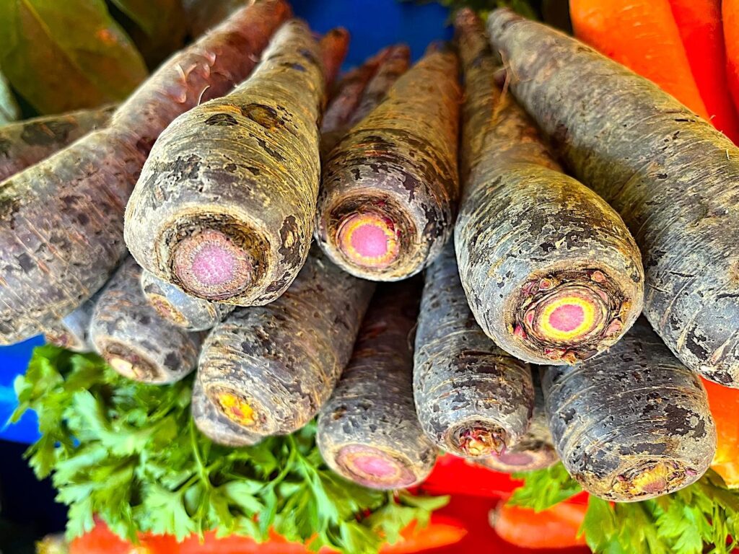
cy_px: 277
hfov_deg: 67.3
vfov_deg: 53.1
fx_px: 555
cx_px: 370
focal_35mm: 26
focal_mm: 5.1
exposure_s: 1/94
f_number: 1.6
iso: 125
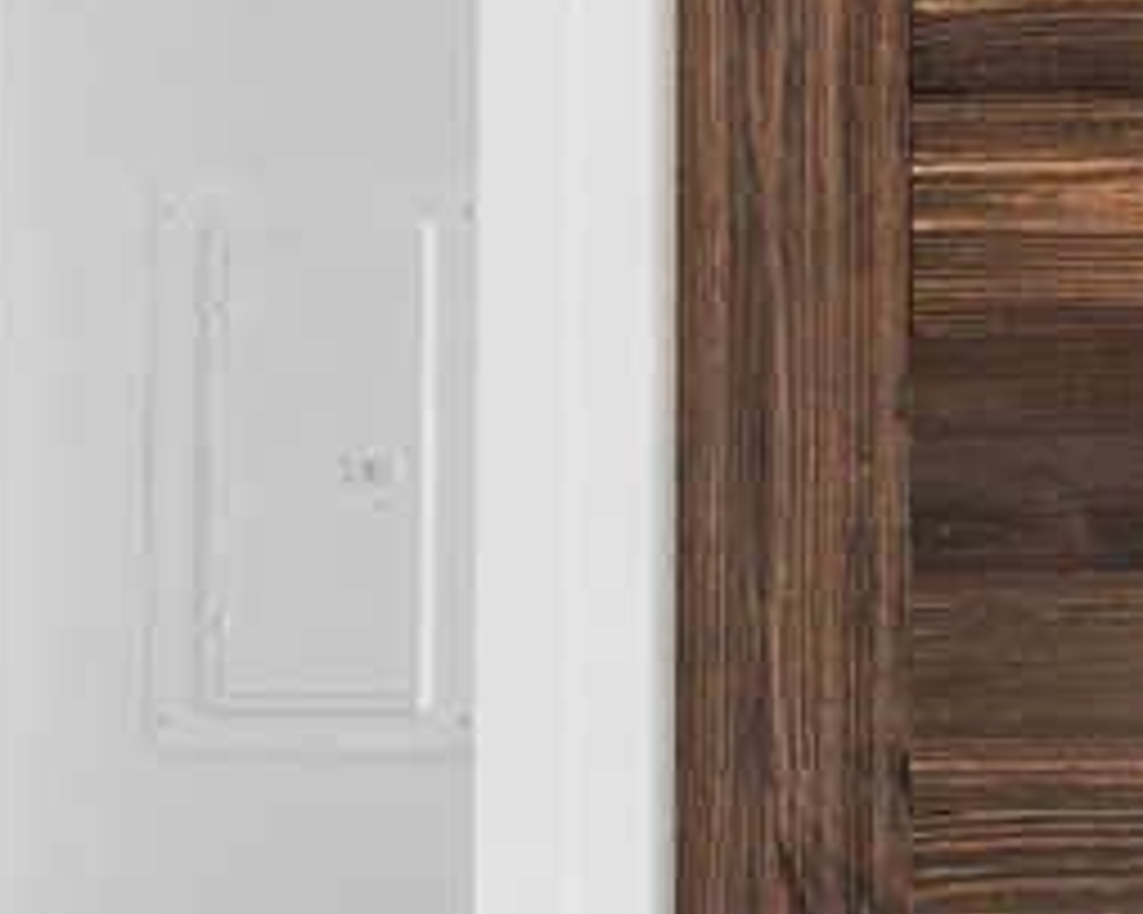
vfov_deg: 7.0
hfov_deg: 8.7
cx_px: 1202
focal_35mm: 220
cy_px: 248
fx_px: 7439
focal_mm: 29
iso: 320
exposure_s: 1/160
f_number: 2.8
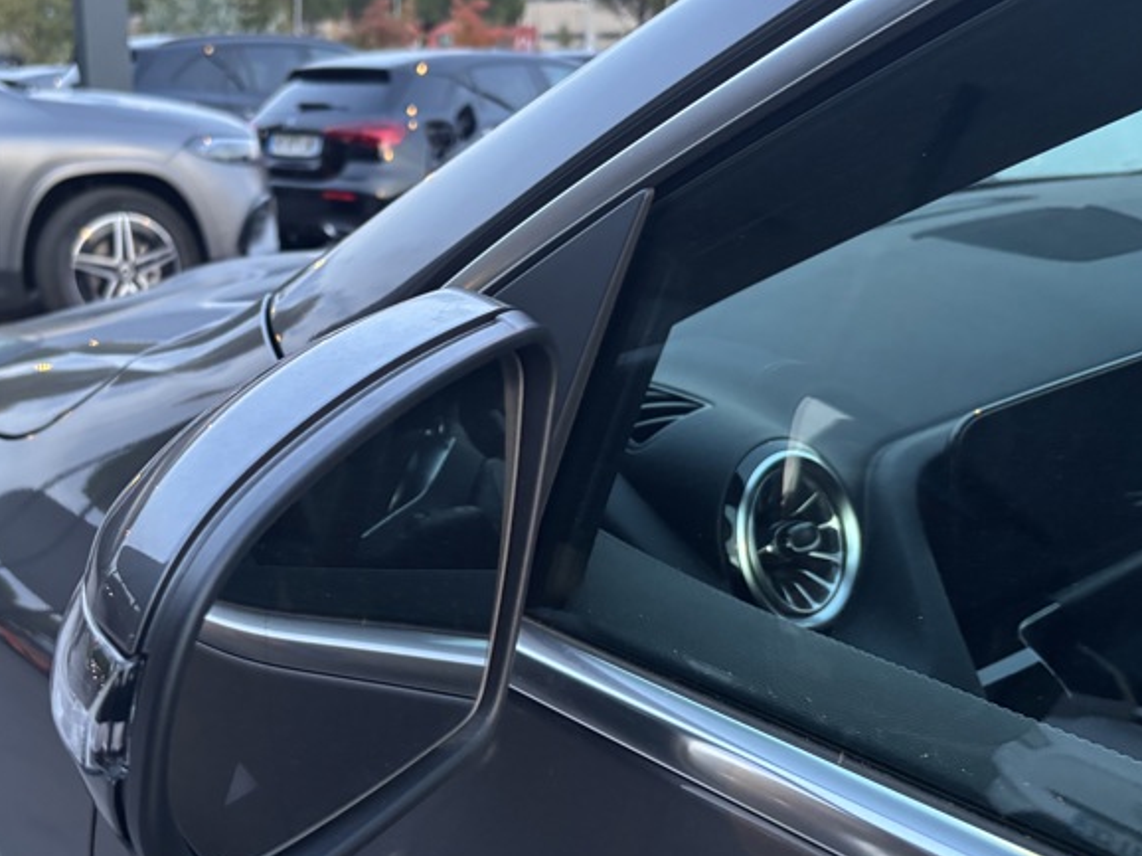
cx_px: 369
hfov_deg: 50.3
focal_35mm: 36
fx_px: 1187
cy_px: 433
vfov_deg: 39.6
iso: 400
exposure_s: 1/50
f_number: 1.6
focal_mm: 5.96
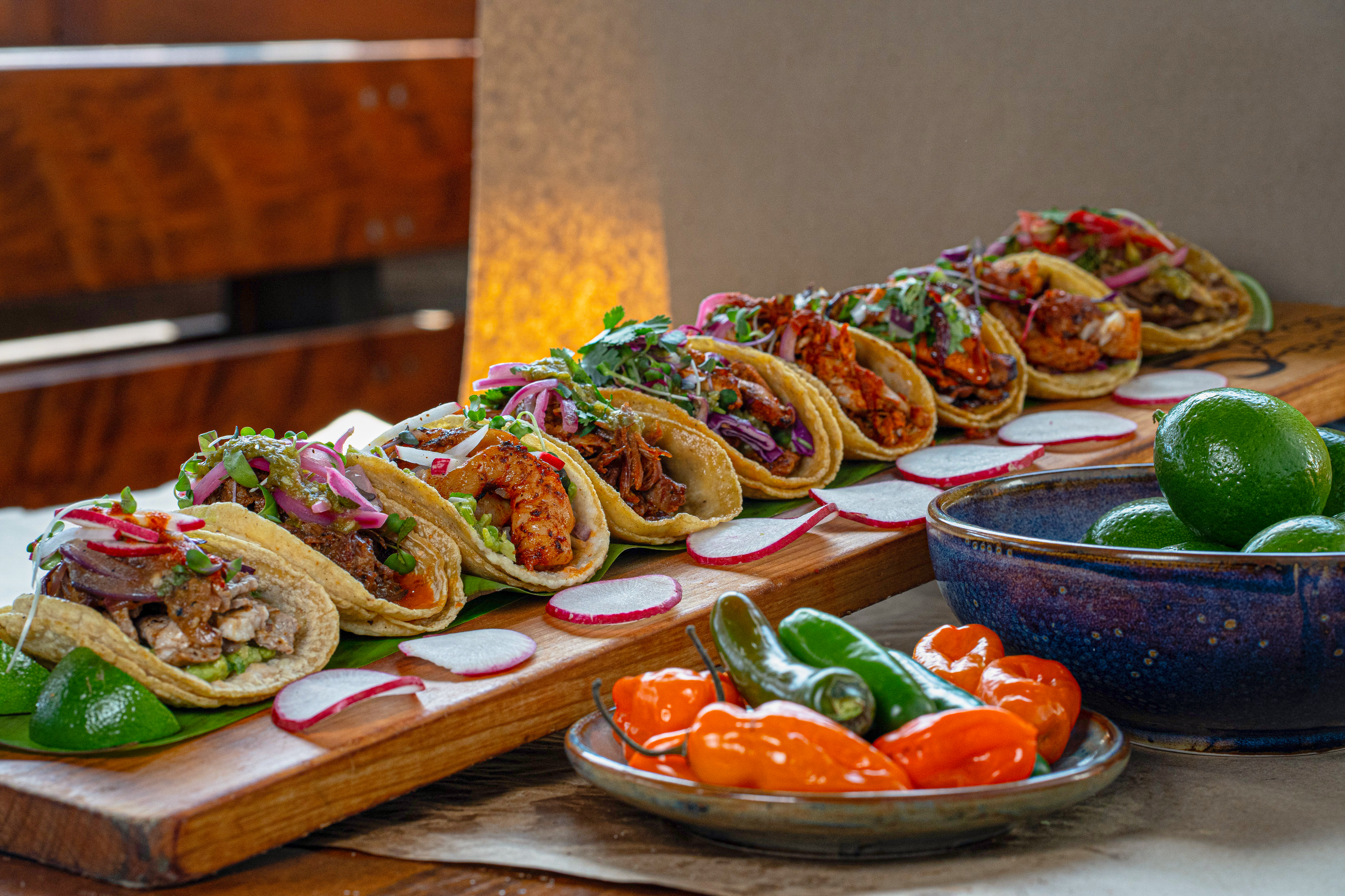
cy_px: 448
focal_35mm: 85
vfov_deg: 16.1
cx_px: 672
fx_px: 3175
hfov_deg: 23.9
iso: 1250
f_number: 9
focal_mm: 85
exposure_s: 1/200
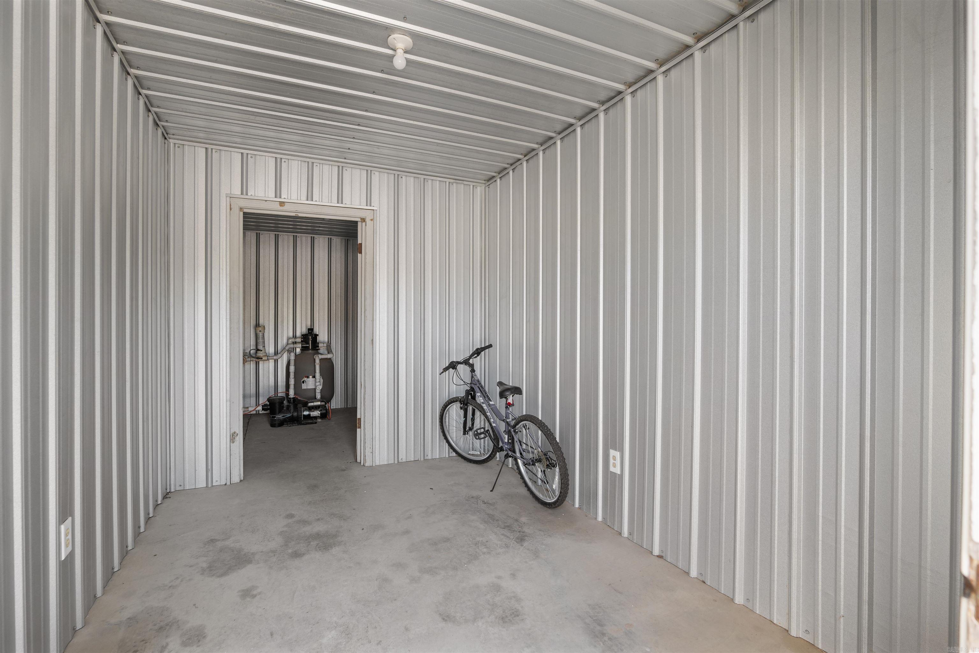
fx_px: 435
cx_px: 490
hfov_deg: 96.7
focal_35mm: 16
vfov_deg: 73.8
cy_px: 326
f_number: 5.6
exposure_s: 1/125
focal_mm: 16
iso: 500
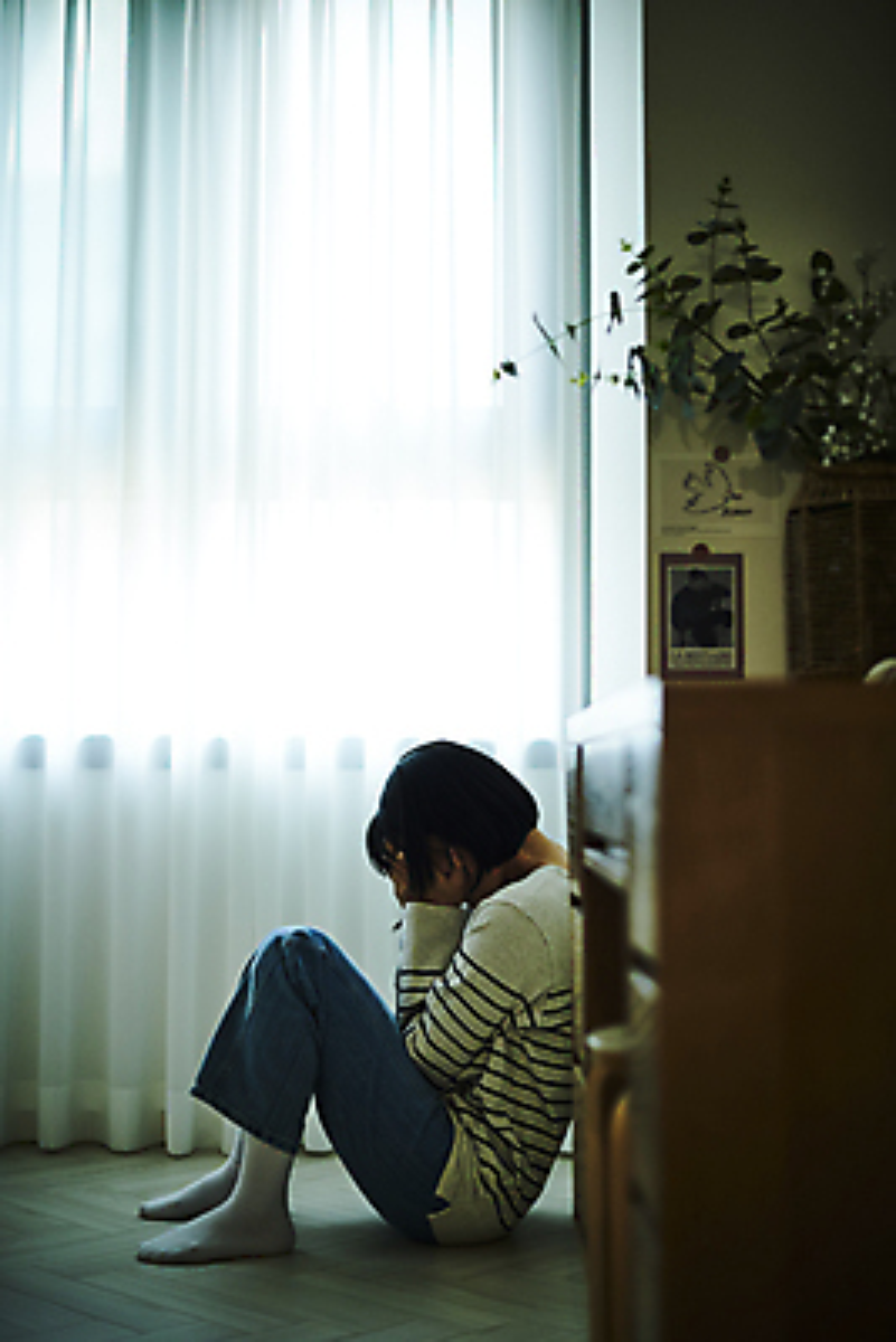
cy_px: 671
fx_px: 1865
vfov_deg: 39.6
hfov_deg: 27.0
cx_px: 448
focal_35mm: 50
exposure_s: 1/100
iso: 500
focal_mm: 50
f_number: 2
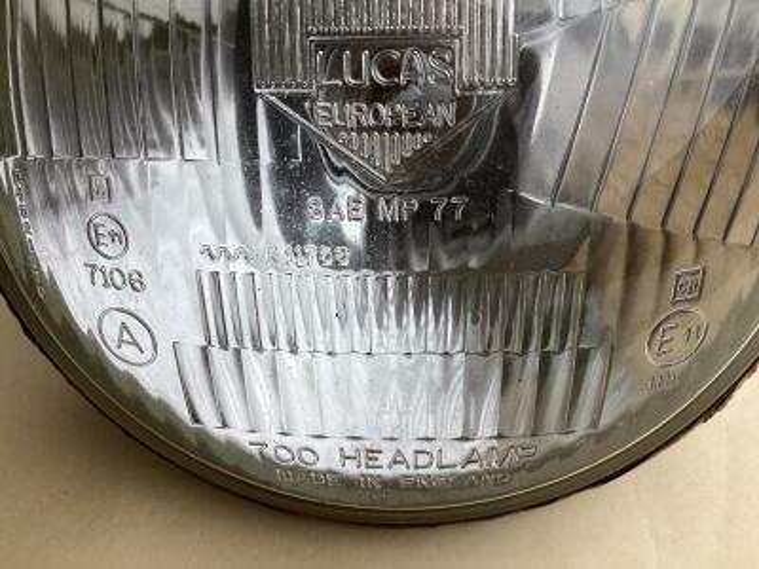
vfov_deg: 45.4
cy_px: 284
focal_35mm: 31
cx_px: 380
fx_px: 680
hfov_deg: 58.4
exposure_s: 1/547
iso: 25
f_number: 2.4
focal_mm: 3.3
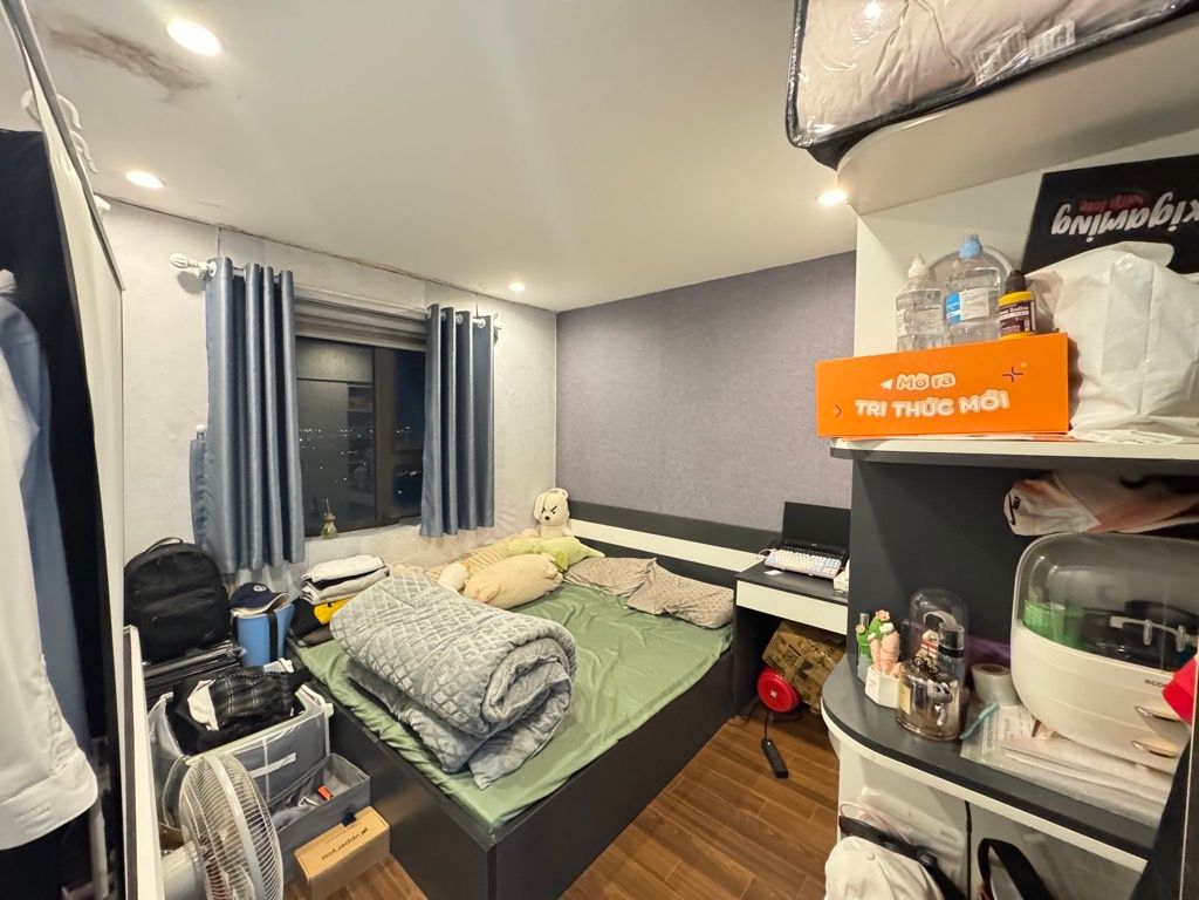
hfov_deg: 102.1
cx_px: 600
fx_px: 485
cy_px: 450
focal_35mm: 14
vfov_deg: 85.7
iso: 1250
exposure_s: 1/50
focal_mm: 2.22
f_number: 2.2
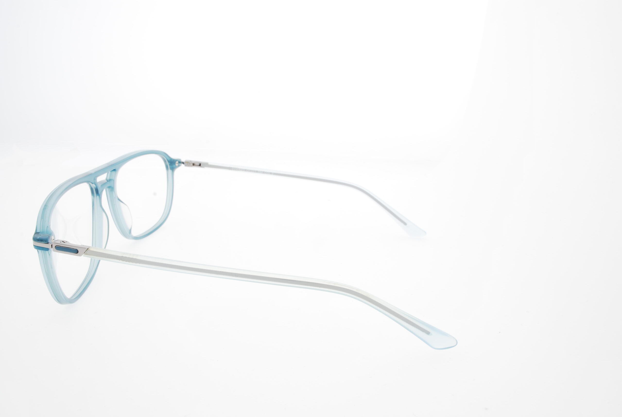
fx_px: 571
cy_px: 208
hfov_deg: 57.2
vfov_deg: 40.1
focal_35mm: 33
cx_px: 311
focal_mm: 22
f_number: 20
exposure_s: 1/20
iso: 100
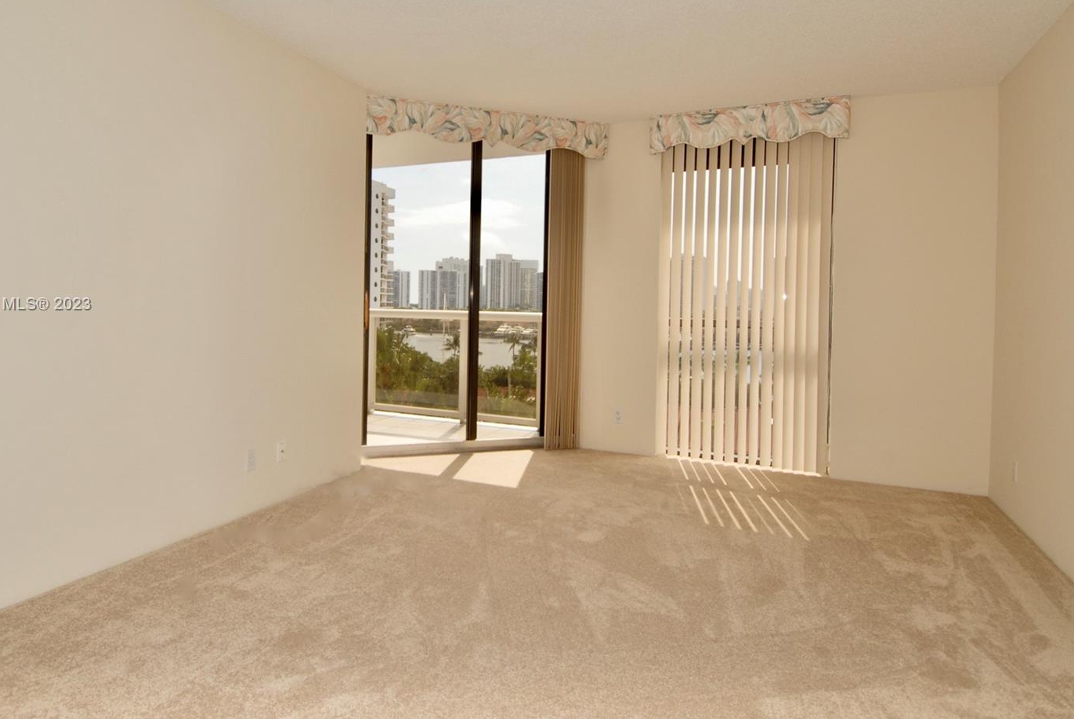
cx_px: 467
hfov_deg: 80.7
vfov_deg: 59.3
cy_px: 305
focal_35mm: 21
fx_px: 627
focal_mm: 12
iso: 200
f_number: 9
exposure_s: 1/250
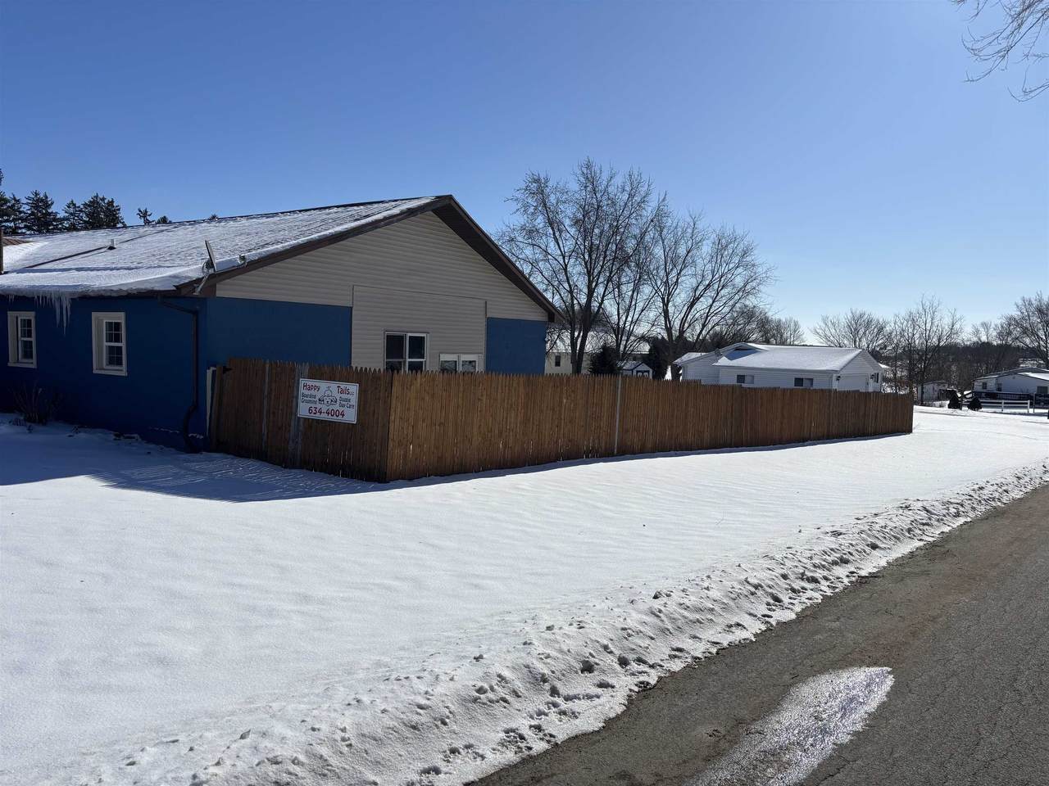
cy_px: 393
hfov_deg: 67.3
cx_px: 524
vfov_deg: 53.1
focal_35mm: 26
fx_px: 788
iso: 50
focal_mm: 5.96
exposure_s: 1/10989
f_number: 1.6
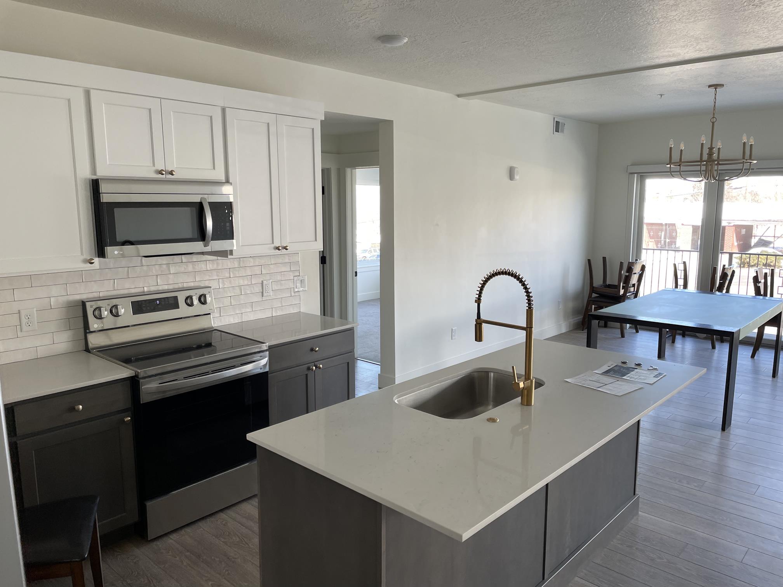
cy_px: 294
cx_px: 392
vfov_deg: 53.1
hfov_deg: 67.3
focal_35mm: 26
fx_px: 588
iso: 50
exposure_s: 1/121
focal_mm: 4.2
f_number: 1.6
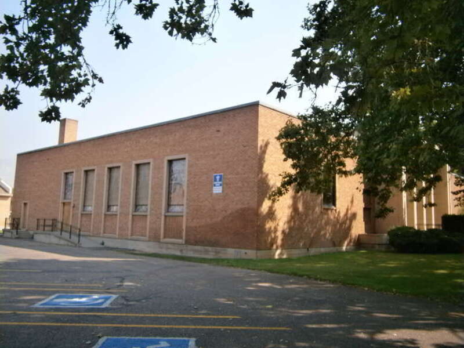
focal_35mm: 31
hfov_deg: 58.4
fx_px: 416
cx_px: 232
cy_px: 174
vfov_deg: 45.4
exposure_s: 1/500
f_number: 2.9
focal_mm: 5.5
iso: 80
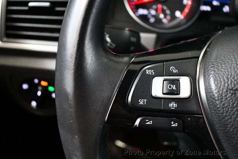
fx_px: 238
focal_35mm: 36
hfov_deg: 53.1
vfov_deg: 36.9
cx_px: 119
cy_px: 80
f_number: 3.5
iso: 7200
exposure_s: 1/60
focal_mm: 18
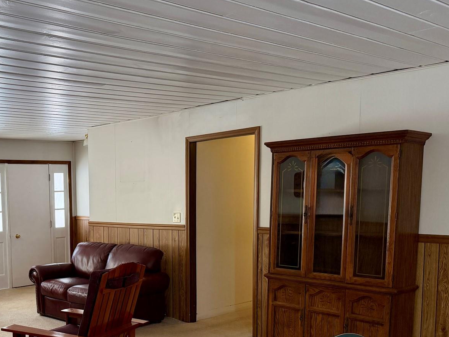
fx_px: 545
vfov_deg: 33.7
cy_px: 250
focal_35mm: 42
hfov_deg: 41.9
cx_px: 64
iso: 200
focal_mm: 6.76
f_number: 1.78
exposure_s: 1/120
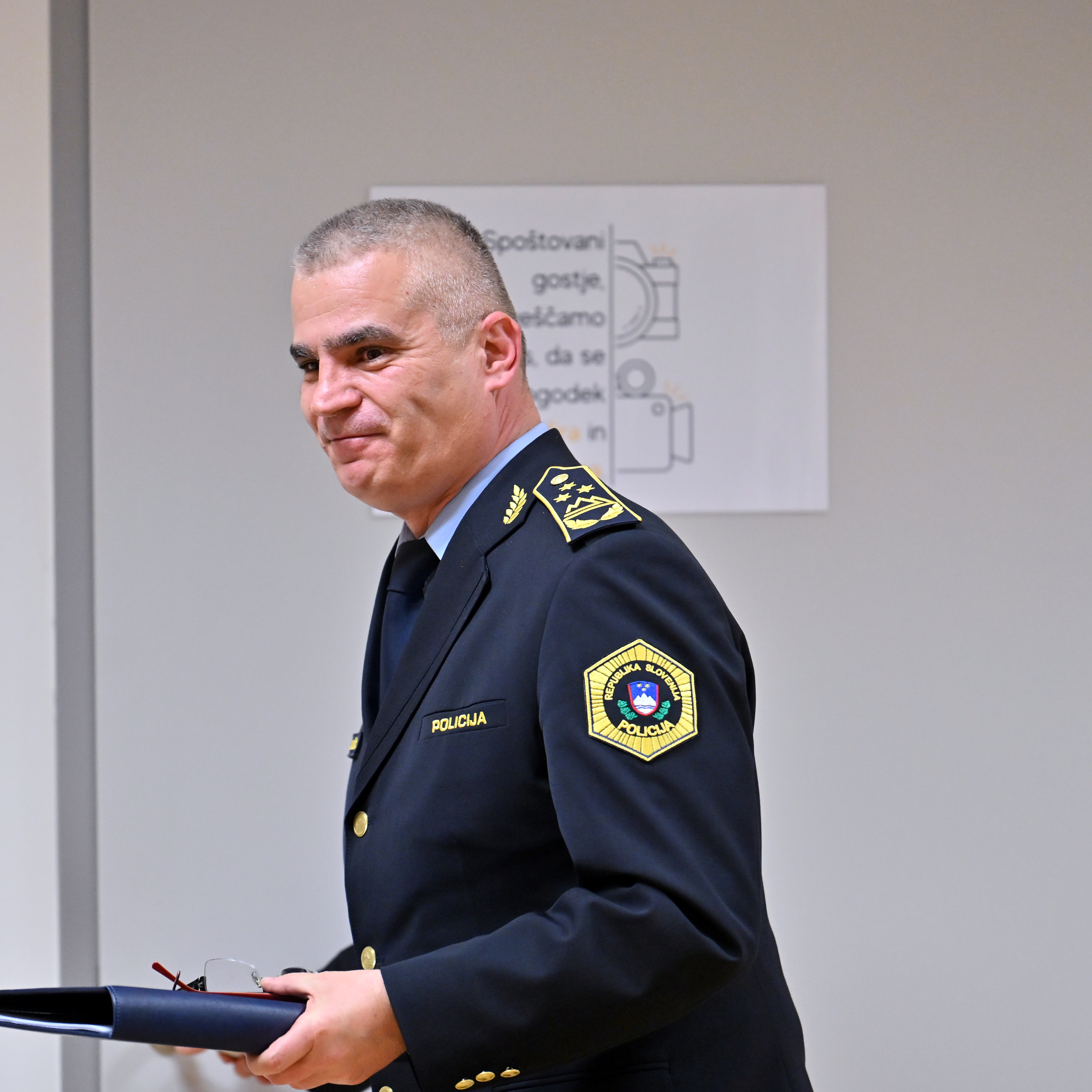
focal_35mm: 243
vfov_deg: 7.2
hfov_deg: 7.2
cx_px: 480
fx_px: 8673
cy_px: 547
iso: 1600
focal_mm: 190
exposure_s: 1/400
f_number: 2.8
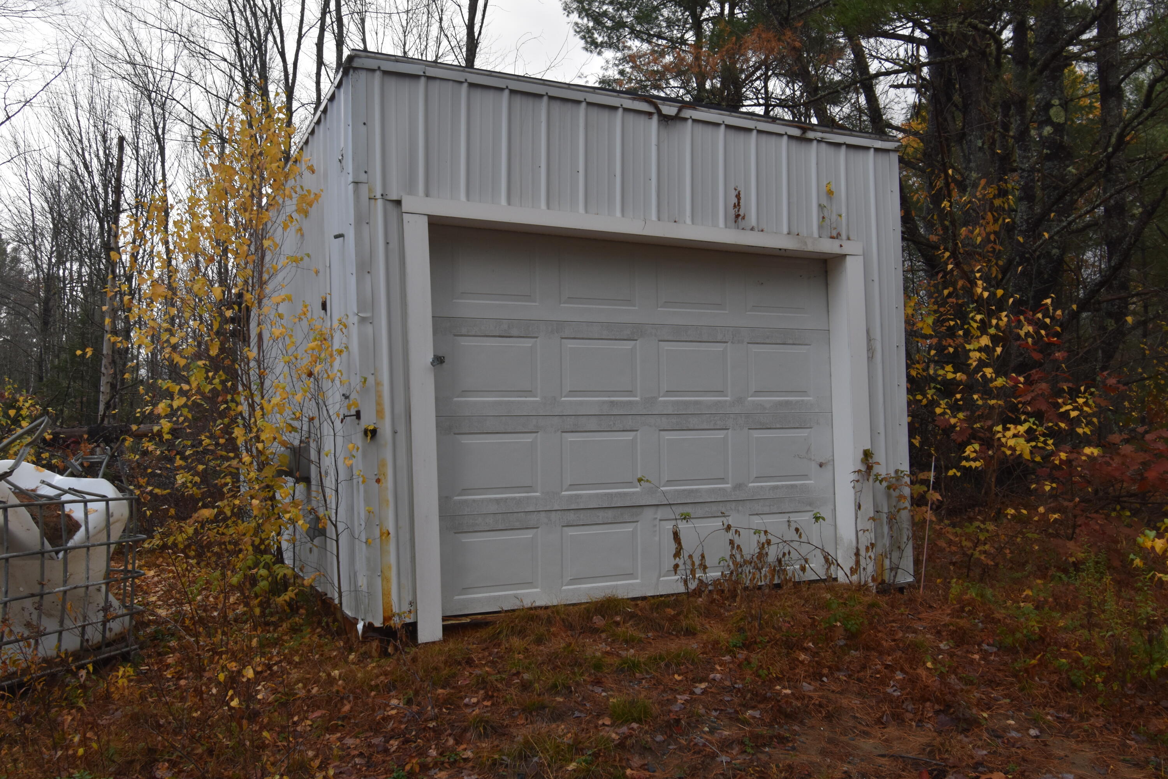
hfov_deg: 61.9
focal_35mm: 30
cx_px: 584
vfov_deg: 43.6
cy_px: 390
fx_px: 973
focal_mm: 20
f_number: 8
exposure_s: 1/250
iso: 280
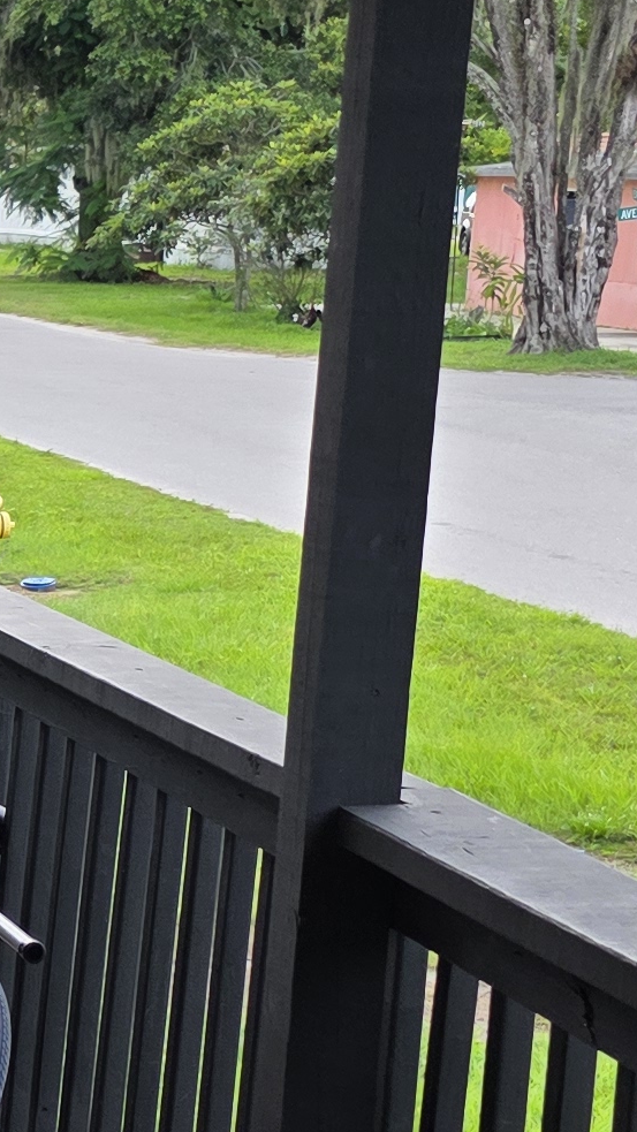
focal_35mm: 102
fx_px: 3063
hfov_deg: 9.8
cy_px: 664
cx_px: -1082
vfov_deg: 20.9
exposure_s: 1/1235
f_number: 1.7
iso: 80
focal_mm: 6.3
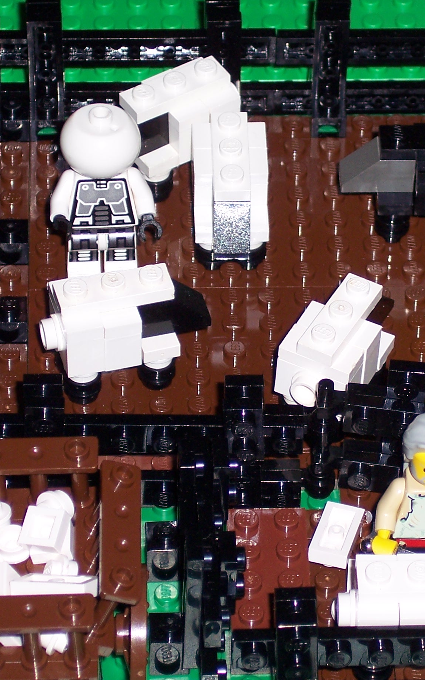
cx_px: 321
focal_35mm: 193
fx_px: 3576
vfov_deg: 10.9
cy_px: 326
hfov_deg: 6.8
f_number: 4.8
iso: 100
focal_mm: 24
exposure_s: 1/125
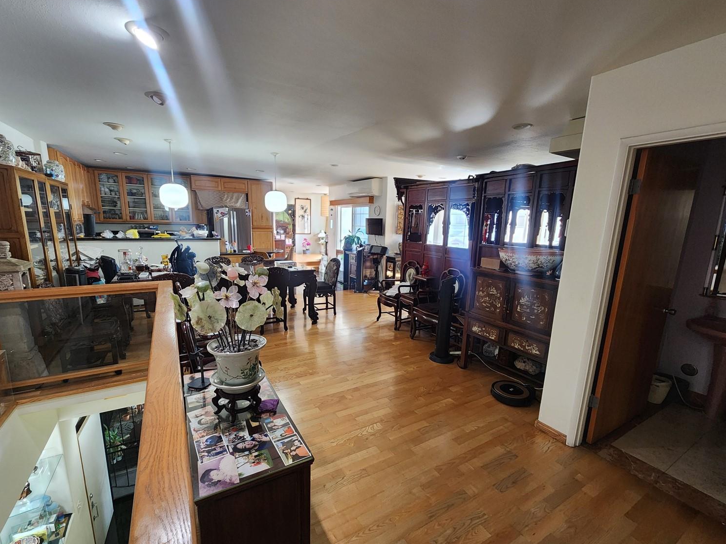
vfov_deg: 85.6
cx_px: 351
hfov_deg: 102.0
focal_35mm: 14
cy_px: 286
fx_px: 294
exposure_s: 1/40
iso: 320
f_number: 2.2
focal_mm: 2.2
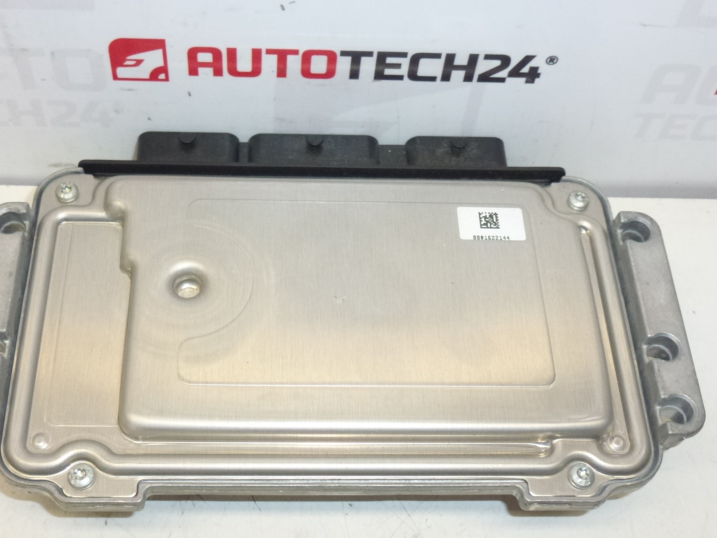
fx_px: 911
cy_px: 287
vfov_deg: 32.9
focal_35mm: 44
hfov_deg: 42.9
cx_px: 320
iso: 400
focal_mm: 6.8
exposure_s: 1/320
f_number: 3.8
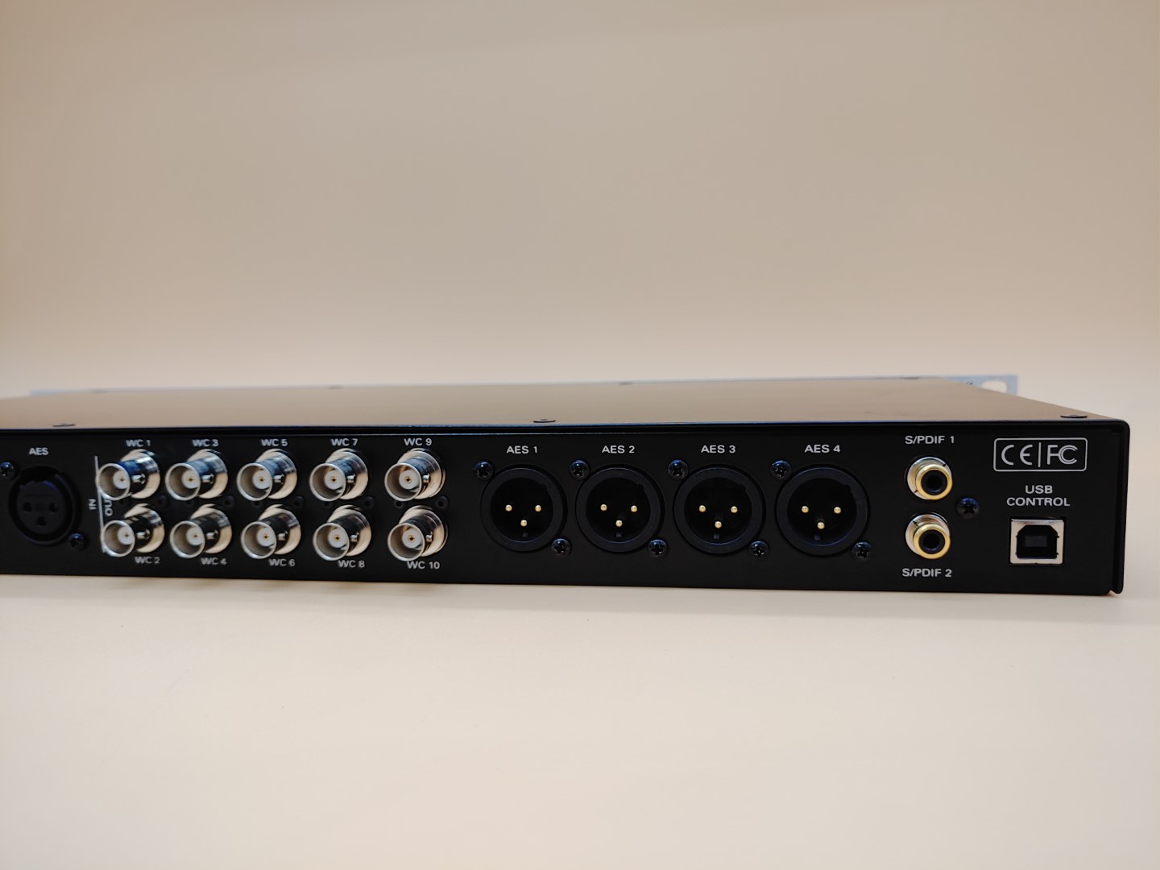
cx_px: 580
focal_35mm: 26
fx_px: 871
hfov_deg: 67.3
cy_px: 435
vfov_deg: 53.1
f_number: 1.8
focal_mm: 4.36
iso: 50
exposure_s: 1/60
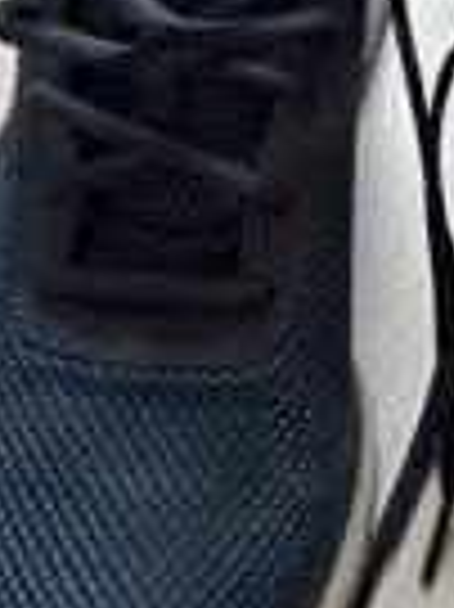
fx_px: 1822
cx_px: 445
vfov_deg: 18.8
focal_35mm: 104
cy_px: 144
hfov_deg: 14.0
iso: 200
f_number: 1.78
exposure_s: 1/60
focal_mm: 6.76
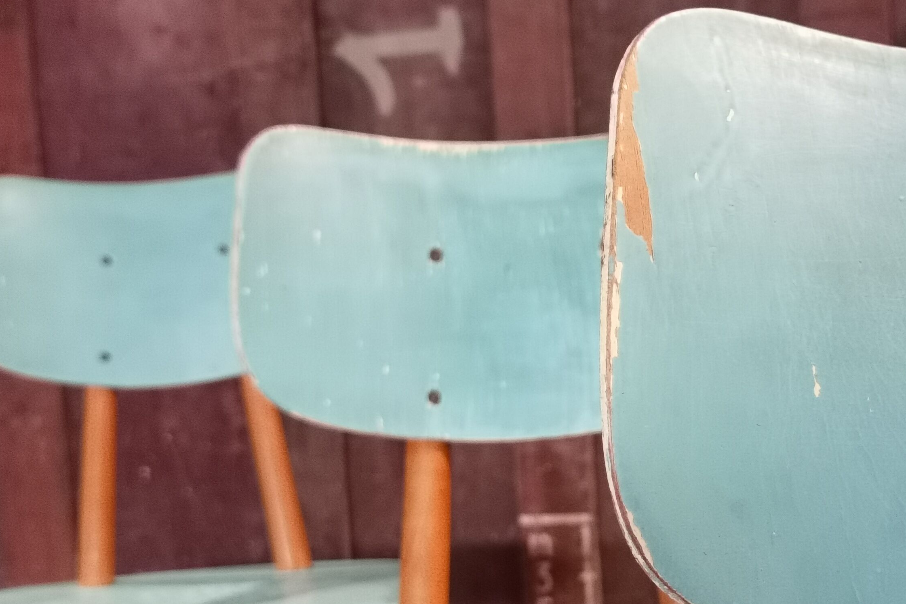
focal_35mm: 76
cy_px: 472
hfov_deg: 26.1
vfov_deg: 17.8
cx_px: 742
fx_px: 1913
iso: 320
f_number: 1.9
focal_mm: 6.71
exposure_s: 1/33.3
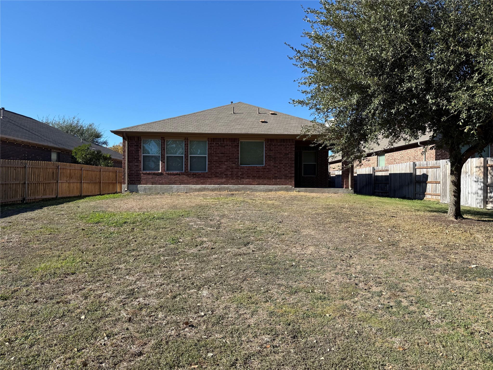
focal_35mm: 24
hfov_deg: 71.6
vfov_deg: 56.8
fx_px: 342
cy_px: 185
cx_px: 246
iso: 80
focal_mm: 6.76
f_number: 1.78
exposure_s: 1/3021
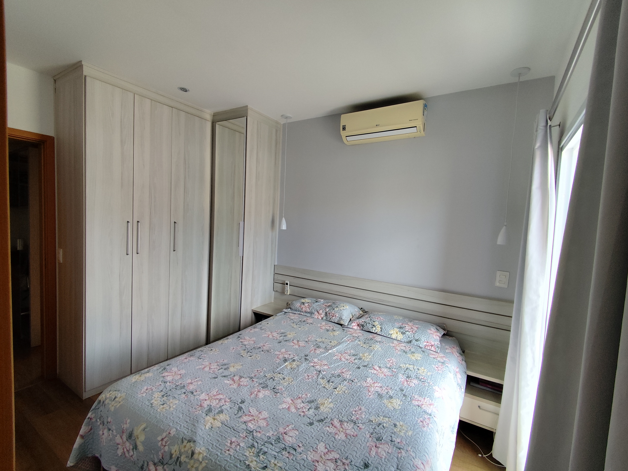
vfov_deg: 78.2
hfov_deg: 94.5
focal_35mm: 16
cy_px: 236
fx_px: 290
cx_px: 314
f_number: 2.2
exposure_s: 1/120
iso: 64
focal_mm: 1.65
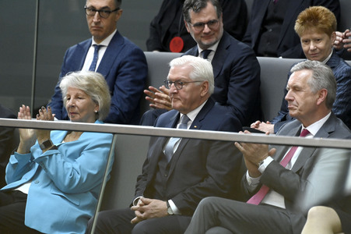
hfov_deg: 5.2
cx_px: 176
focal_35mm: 400
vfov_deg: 3.4
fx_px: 3897
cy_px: 117
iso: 10000
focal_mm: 400
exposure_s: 1/500
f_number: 5.6
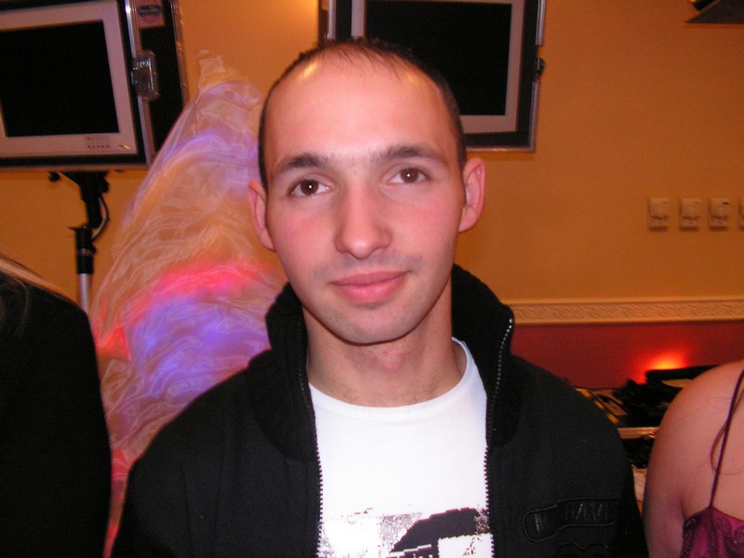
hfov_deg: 51.4
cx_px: 372
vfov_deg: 39.7
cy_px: 279
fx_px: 774
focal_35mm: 36
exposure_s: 1/40
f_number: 3.2
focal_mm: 6
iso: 200
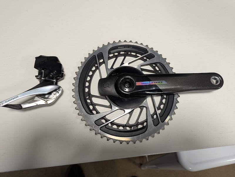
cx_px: 118
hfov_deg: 71.5
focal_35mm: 24
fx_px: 163
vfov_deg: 56.9
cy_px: 88
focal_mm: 6.81
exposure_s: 1/30
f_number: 1.85
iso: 54
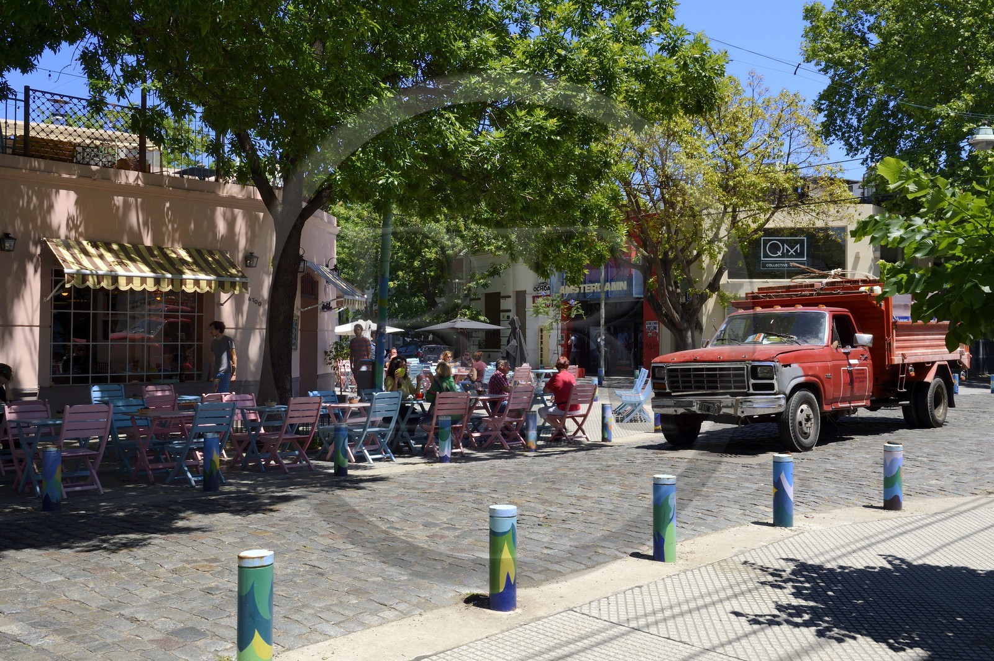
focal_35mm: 34
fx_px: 938
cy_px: 330
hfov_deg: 55.8
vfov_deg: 38.8
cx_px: 497
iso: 400
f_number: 14
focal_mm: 34
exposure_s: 1/250
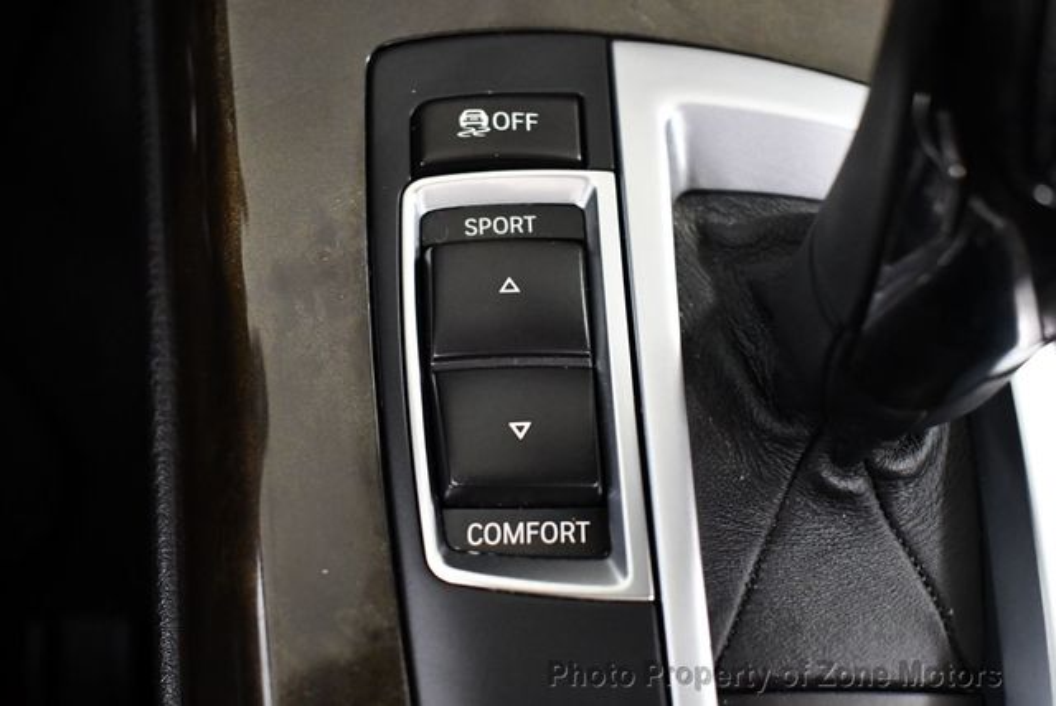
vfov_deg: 32.0
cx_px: 528
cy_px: 353
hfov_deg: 46.4
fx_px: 1233
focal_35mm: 42
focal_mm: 21
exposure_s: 1/100
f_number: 3.8
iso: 3200
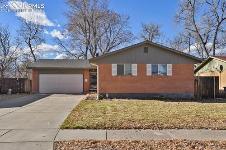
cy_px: 75
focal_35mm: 30
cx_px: 113
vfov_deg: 43.6
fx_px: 188
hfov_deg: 61.9
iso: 250
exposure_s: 1/125
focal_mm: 30
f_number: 8
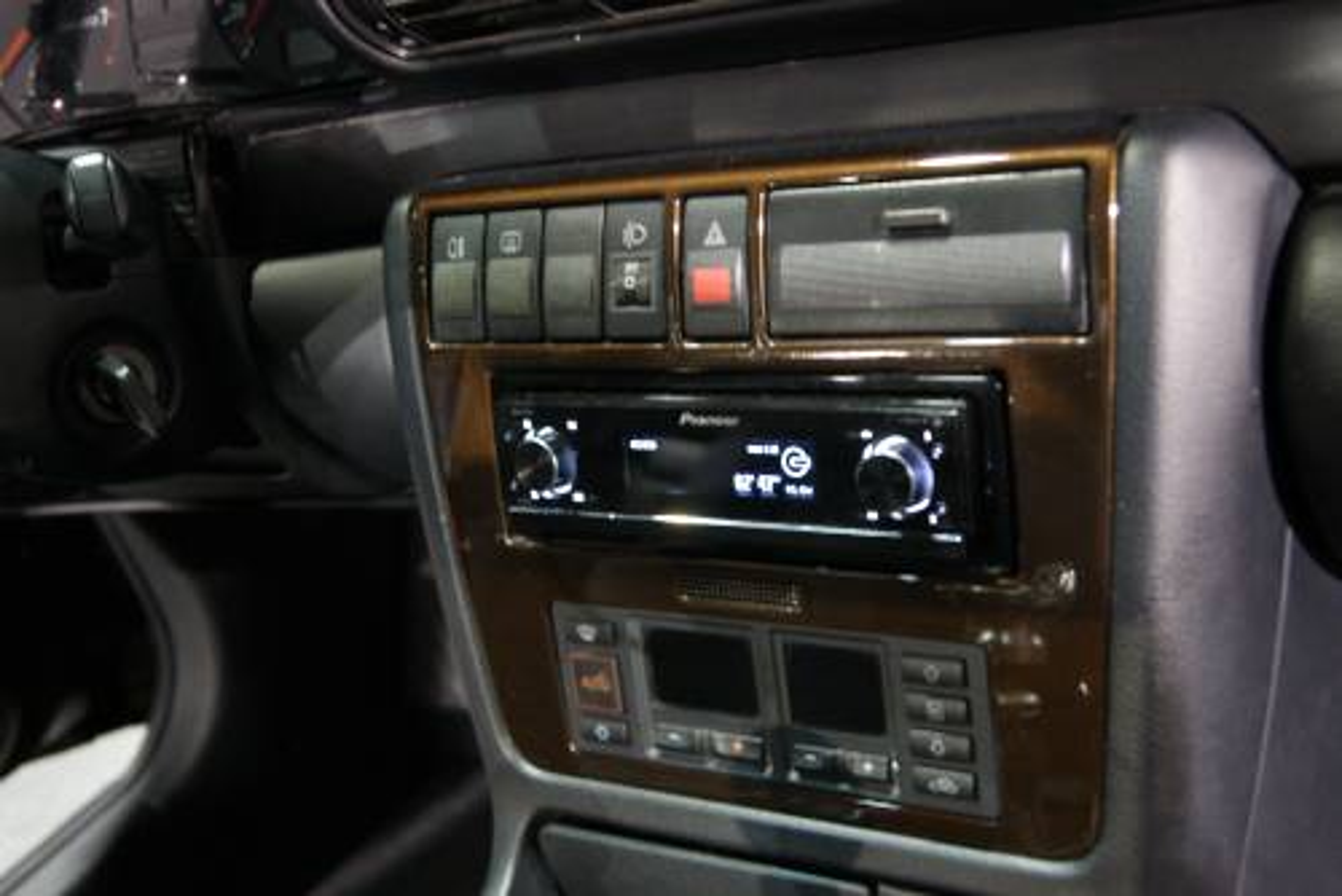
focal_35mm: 45
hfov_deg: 43.6
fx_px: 1678
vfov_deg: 29.9
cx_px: 671
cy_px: 448
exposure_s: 1/1.25
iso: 400
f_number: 4.5
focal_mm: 30
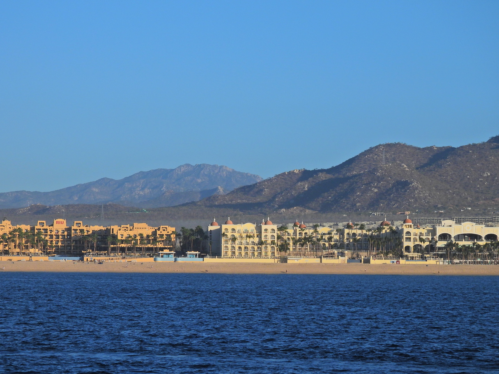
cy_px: 187
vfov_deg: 9.9
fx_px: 2162
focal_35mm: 150
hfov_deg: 13.2
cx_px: 250
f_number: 4.5
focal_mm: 26.8
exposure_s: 1/1600
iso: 100
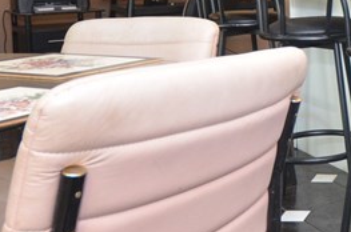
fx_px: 603
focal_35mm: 62
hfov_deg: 26.9
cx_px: 466
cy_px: -18
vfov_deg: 20.8
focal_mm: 10
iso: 800
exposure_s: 1/60
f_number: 4
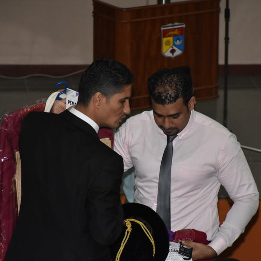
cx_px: 144
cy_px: 131
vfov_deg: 6.5
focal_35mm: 269
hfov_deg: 6.5
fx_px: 2295
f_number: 5.6
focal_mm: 140
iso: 2000
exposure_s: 1/250
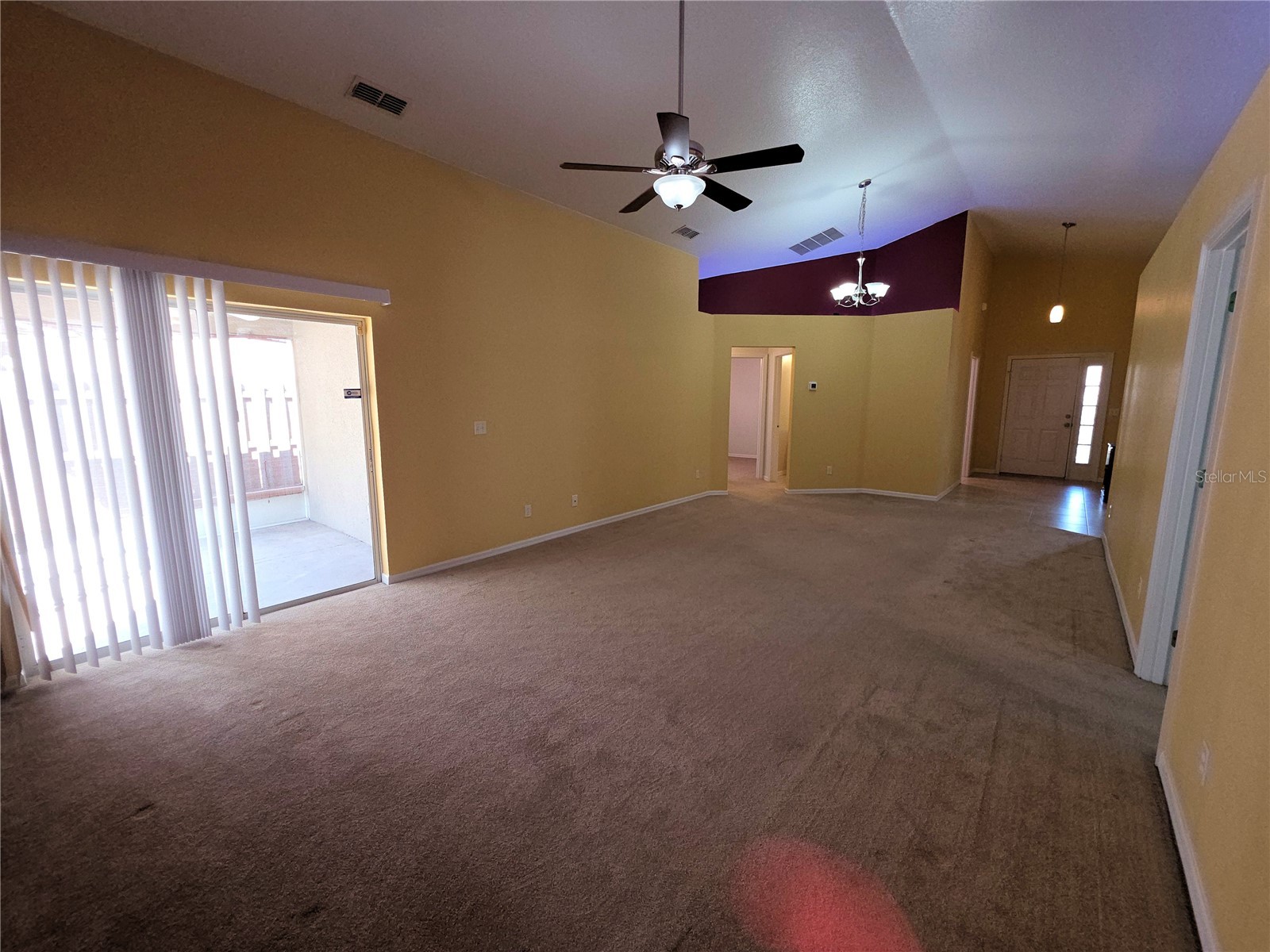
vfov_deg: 89.9
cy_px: 476
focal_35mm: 13
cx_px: 635
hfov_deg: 106.2
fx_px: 477
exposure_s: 1/60
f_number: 1.9
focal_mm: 2.2
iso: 125
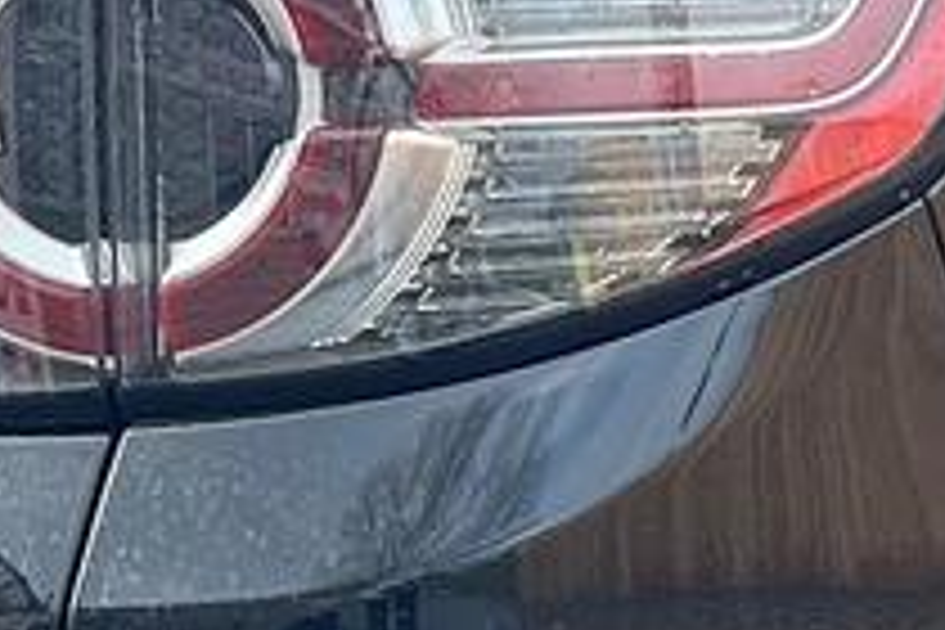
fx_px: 4331
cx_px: 774
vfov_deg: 8.3
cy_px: 567
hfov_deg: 12.4
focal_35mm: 165
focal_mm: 5.7
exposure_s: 1/1100
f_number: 1.5
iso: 50
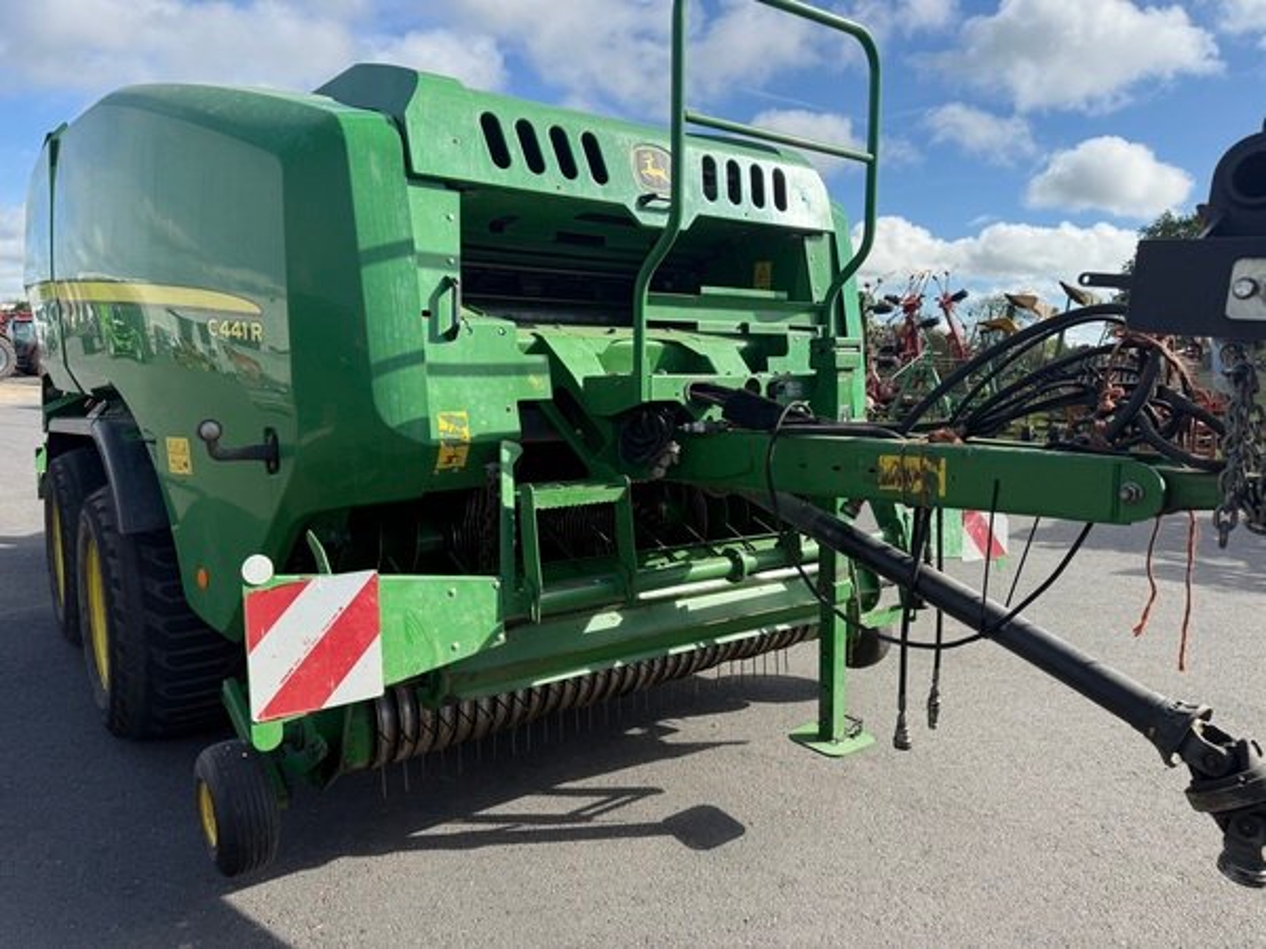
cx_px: 633
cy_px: 474
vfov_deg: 56.8
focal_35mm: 24
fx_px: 878
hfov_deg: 71.6
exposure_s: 1/3021
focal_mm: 6.76
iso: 100
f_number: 1.78
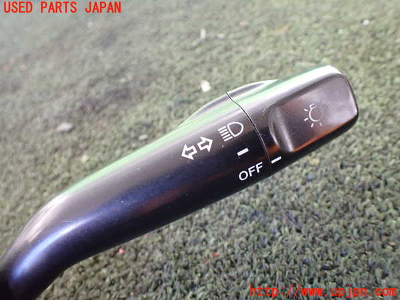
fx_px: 347
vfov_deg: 46.8
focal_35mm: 30
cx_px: 200
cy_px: 150
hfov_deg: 60.0
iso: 640
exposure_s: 1/125
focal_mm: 5.4
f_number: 2.3
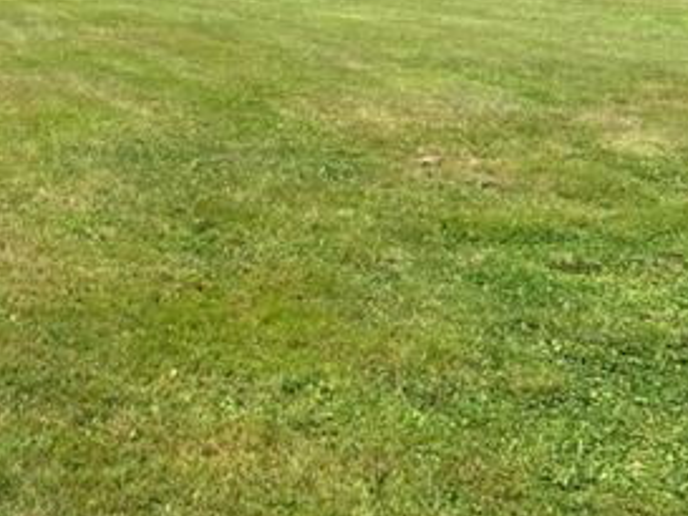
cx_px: -3
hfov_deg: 29.5
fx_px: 1213
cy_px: -81
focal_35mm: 61
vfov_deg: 22.4
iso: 50
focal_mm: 5.7
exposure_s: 1/2762
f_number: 1.5
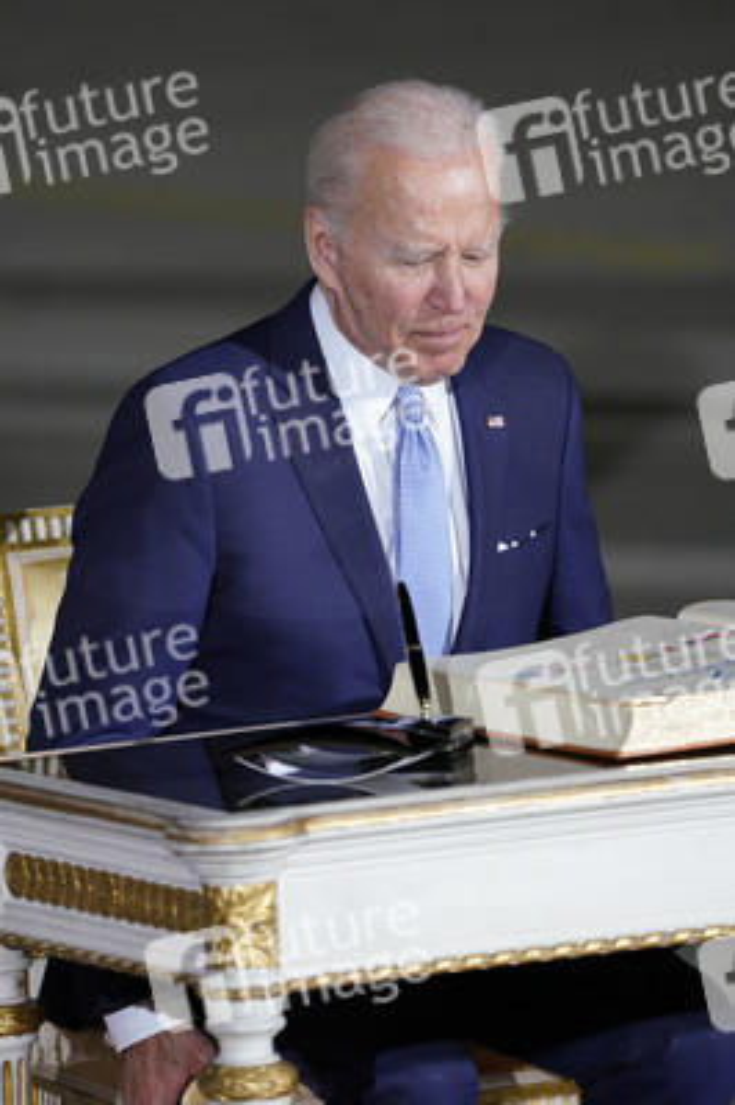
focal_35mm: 324
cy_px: 552
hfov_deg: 4.2
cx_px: 368
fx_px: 9939
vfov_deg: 6.4
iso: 1250
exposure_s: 1/250
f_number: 5.6
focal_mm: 324
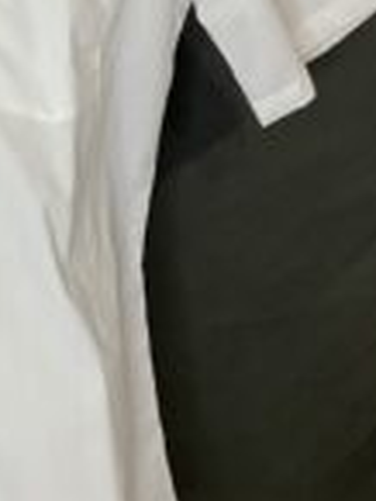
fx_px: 1114
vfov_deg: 24.7
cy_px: 69
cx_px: -103
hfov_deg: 18.0
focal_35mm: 77
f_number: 1.8
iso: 50
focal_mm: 3.99
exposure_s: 1/50
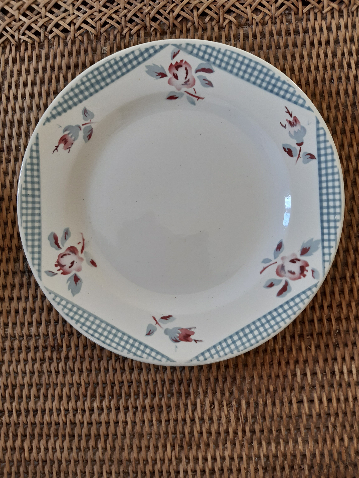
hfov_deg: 53.1
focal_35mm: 26
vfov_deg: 67.3
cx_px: 180
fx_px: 360
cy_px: 239
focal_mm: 3.92
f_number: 1.7
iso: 40
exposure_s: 1/60
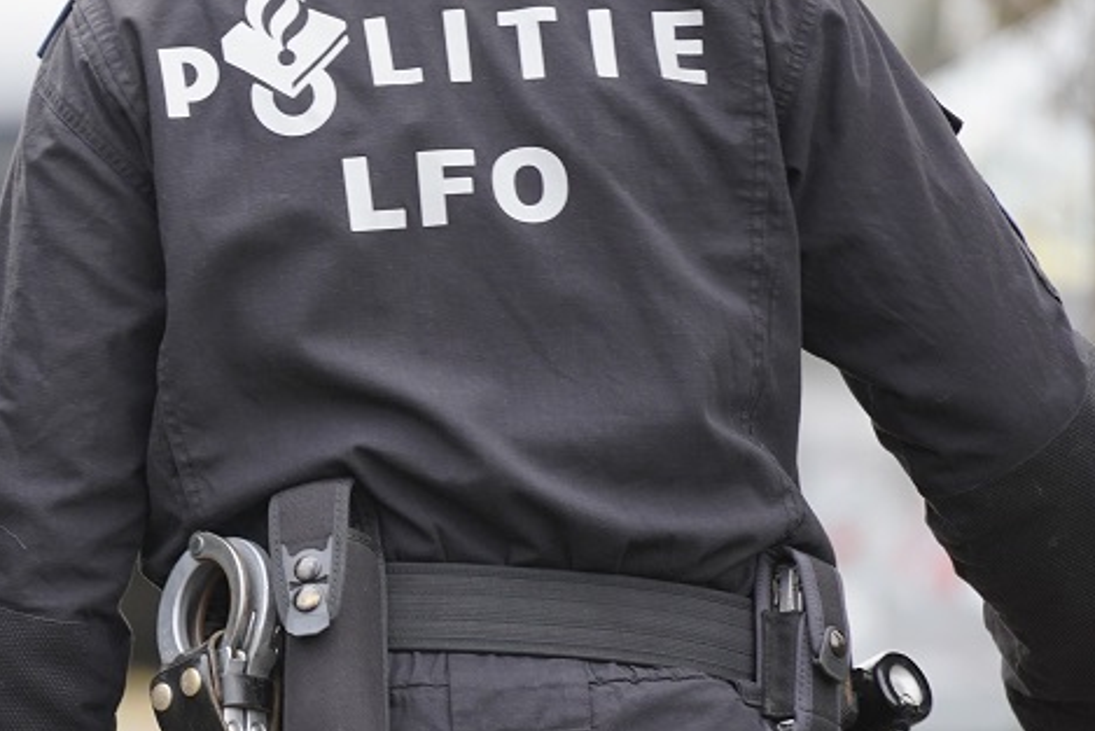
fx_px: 12961
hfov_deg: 4.8
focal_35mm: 426
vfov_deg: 3.2
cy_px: 173
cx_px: -9
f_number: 4
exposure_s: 1/250
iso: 800
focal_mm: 200
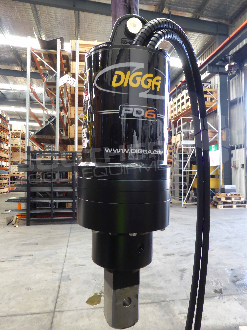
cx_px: 124
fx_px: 238
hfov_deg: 54.9
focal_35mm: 25
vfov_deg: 69.4
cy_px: 165
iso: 400
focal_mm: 4.3
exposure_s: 1/40
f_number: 3.3
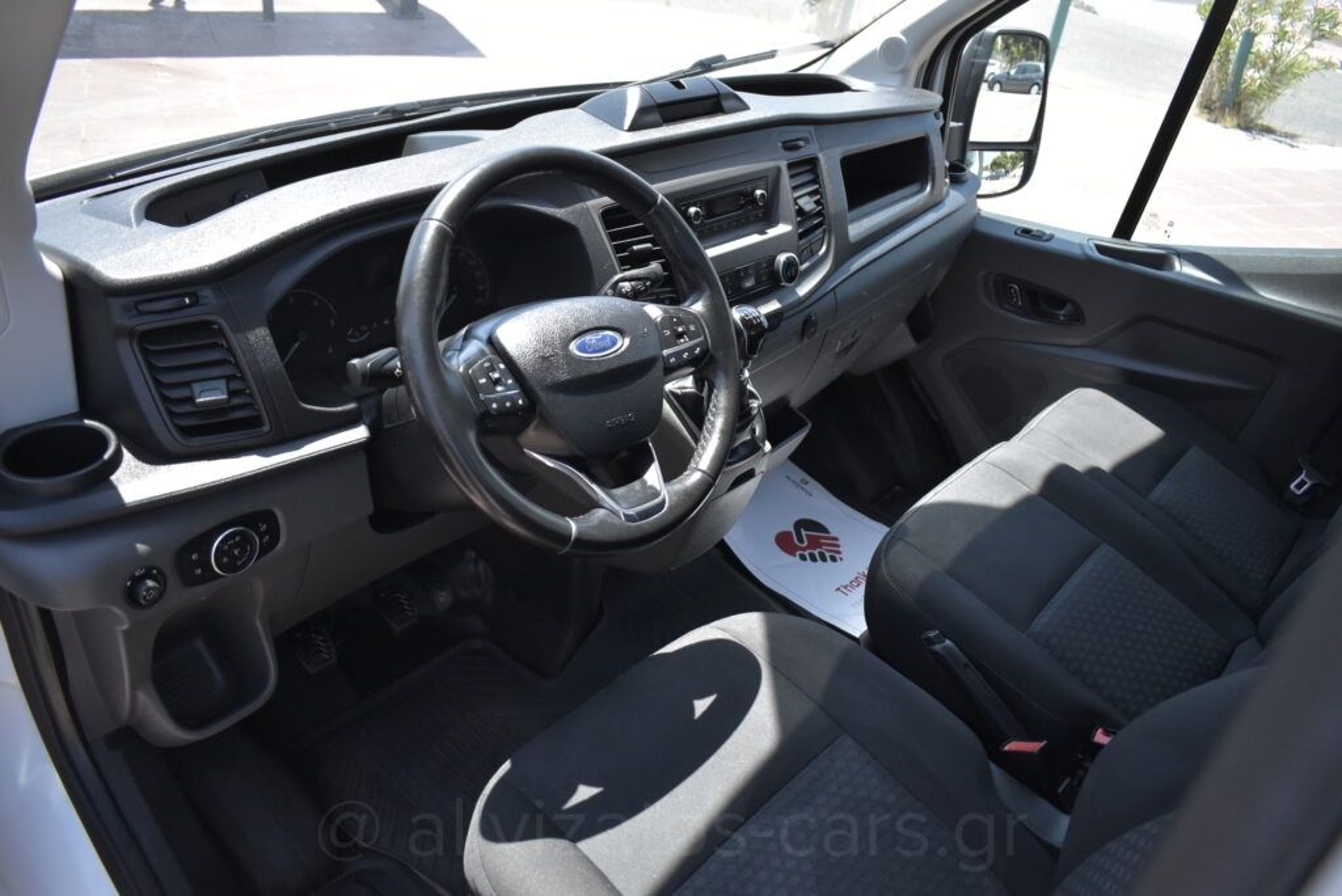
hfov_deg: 67.4
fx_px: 1007
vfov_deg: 48.0
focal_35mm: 27
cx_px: 671
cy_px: 448
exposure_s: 1/2000
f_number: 3.5
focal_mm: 18
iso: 1600
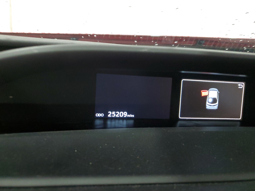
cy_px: 96
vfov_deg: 53.1
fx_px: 192
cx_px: 128
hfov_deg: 67.3
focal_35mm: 26
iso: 285
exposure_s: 1/30
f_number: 1.5
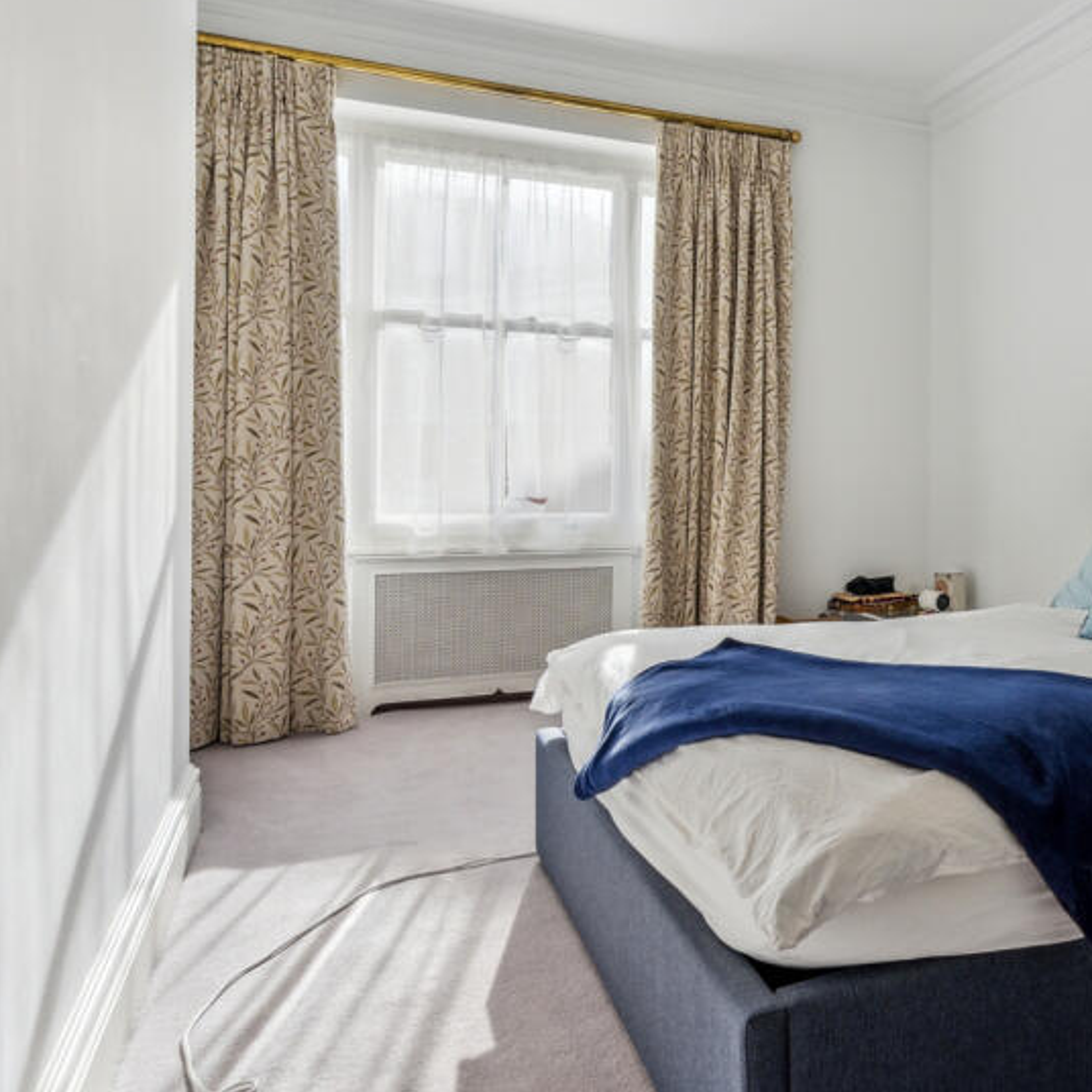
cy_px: 453
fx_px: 928
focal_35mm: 26
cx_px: 956
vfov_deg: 60.6
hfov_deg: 54.2
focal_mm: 16
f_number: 11
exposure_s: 1/200
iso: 1000
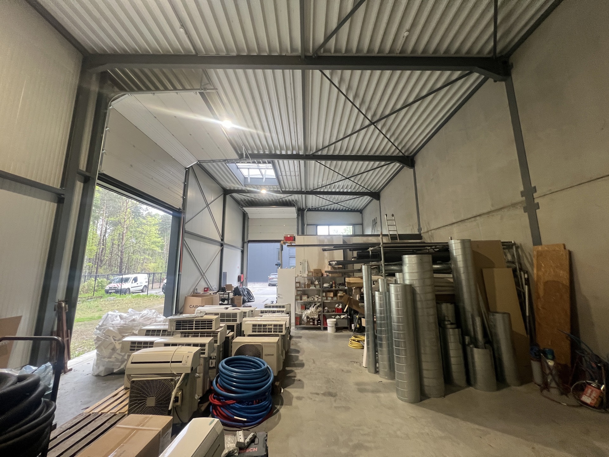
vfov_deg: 89.9
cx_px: 304
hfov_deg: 106.2
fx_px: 229
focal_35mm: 13
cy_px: 228
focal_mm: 1.57
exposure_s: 1/99
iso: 200
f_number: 1.8
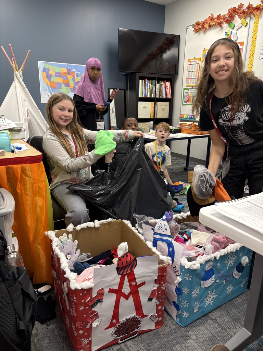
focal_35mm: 26
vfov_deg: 67.3
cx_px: 132
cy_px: 176
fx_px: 263
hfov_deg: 53.1
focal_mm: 5.96
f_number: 1.6
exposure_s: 1/60
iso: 100
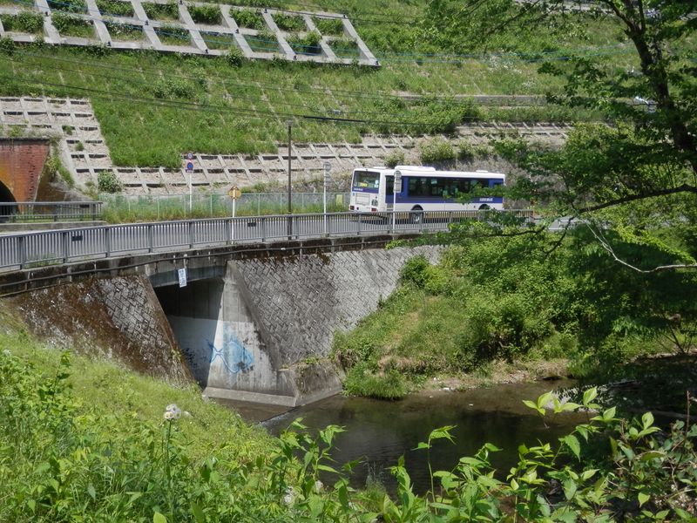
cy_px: 262
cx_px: 348
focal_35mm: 49
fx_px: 987
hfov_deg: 38.9
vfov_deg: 29.7
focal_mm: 8.9
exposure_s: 1/500
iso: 80
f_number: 4
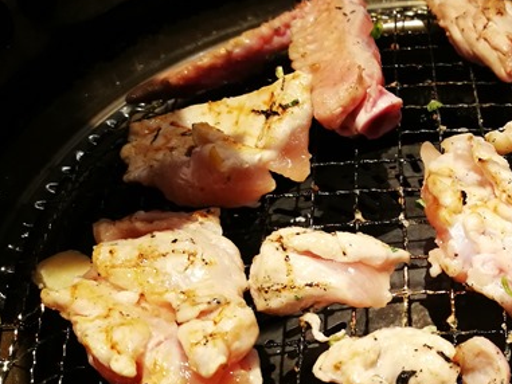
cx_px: 460
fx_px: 755
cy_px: 305
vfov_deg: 28.0
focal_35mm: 51
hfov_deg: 35.3
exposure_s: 1/30
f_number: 2.2
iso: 160
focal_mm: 4.5
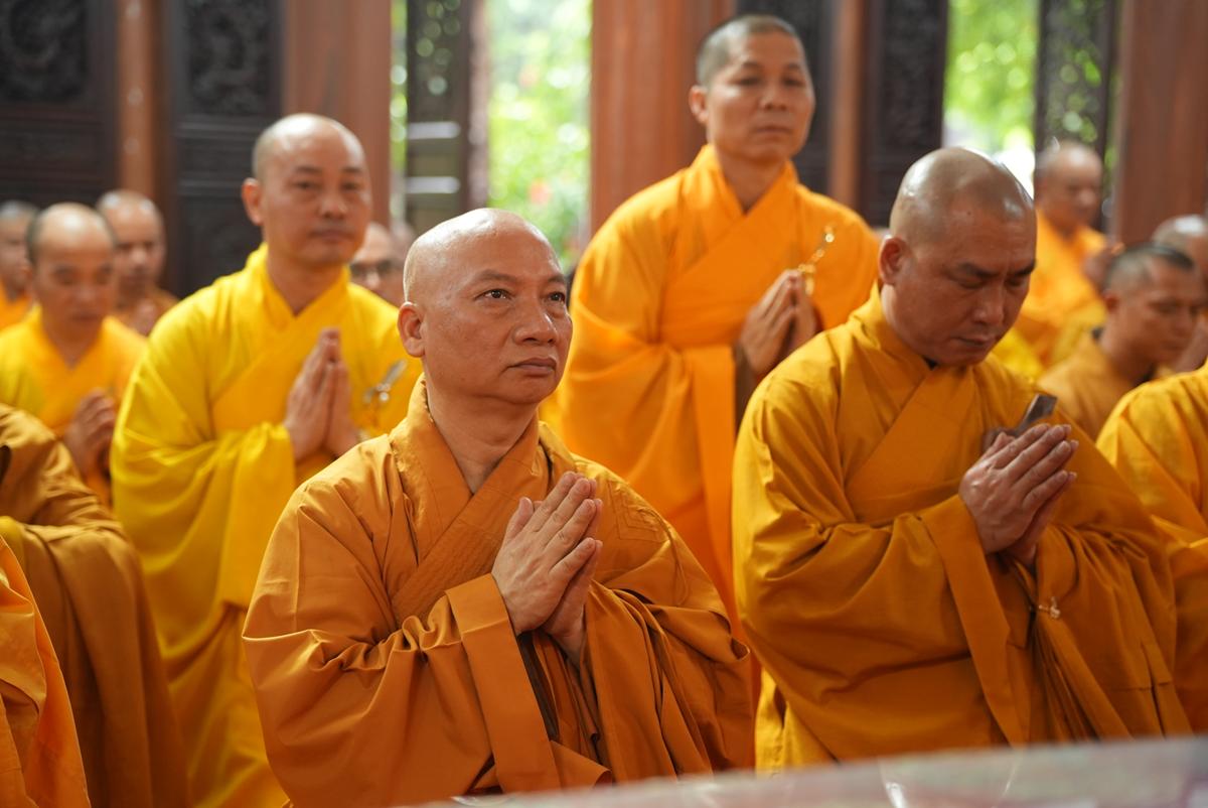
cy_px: 404
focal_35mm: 69
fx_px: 2317
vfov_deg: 19.8
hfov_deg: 29.2
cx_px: 604
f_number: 2.8
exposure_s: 1/100
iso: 2000
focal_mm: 69
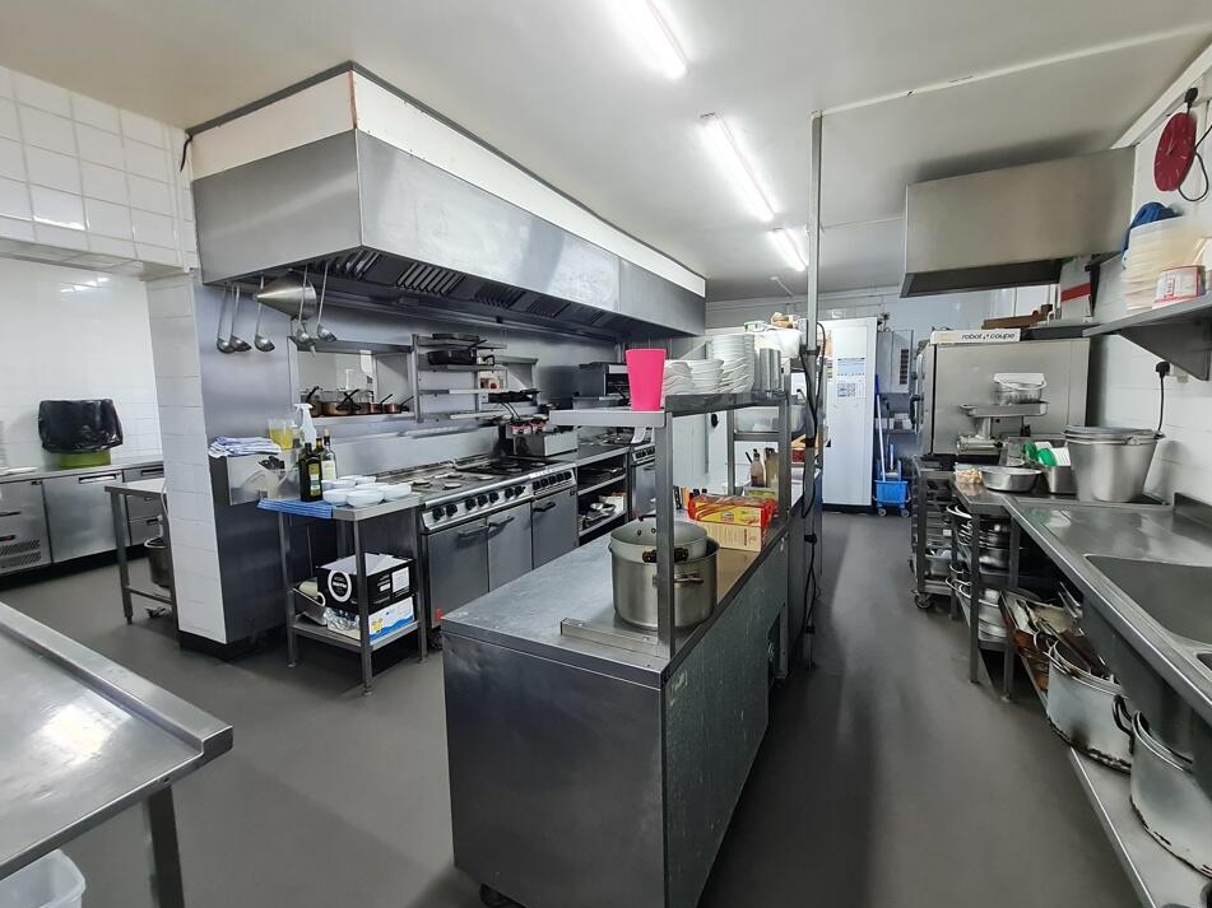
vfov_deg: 85.6
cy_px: 434
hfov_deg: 101.9
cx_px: 642
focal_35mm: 14
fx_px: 490
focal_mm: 1.74
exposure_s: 1/50
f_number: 2.2
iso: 250
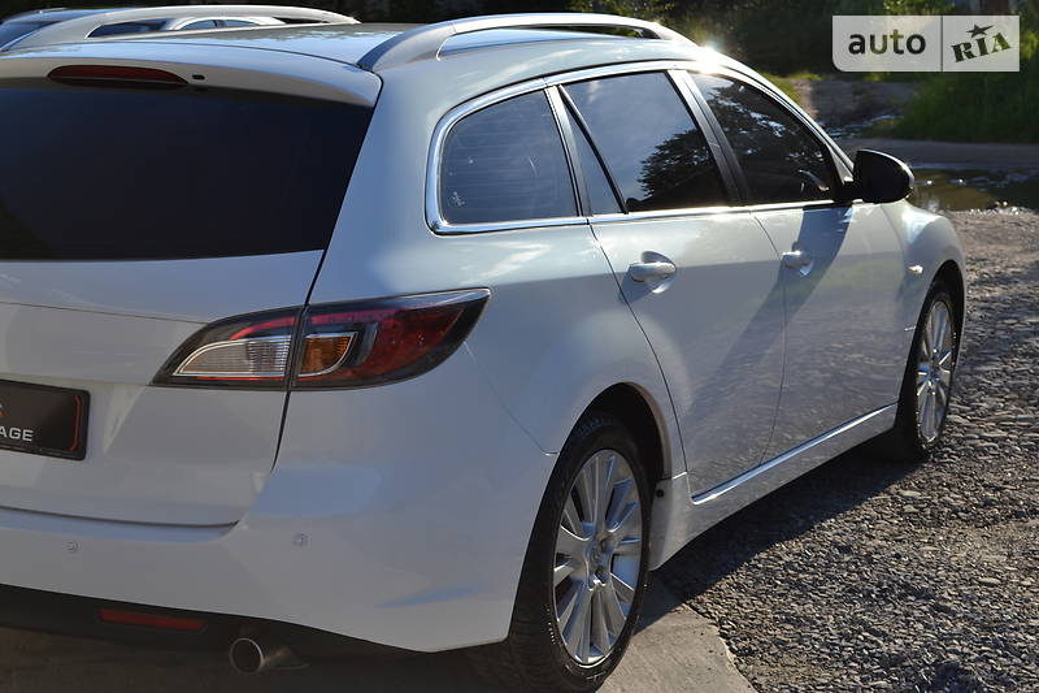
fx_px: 1991
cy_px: 346
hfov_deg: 29.2
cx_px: 520
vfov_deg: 19.7
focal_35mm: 69
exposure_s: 1/250
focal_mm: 46
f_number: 8
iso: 100
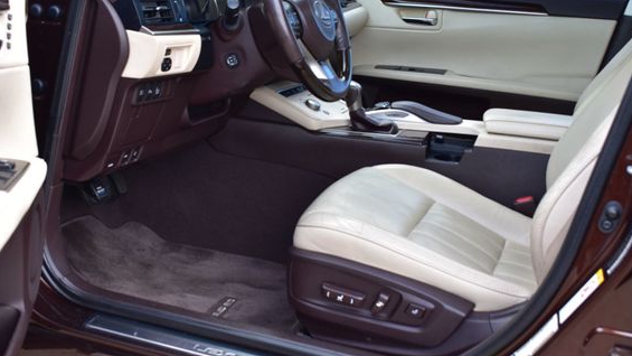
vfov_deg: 23.2
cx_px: 300
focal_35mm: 52
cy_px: 148
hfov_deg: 40.1
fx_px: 865
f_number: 8
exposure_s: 1/50
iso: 400
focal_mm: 29
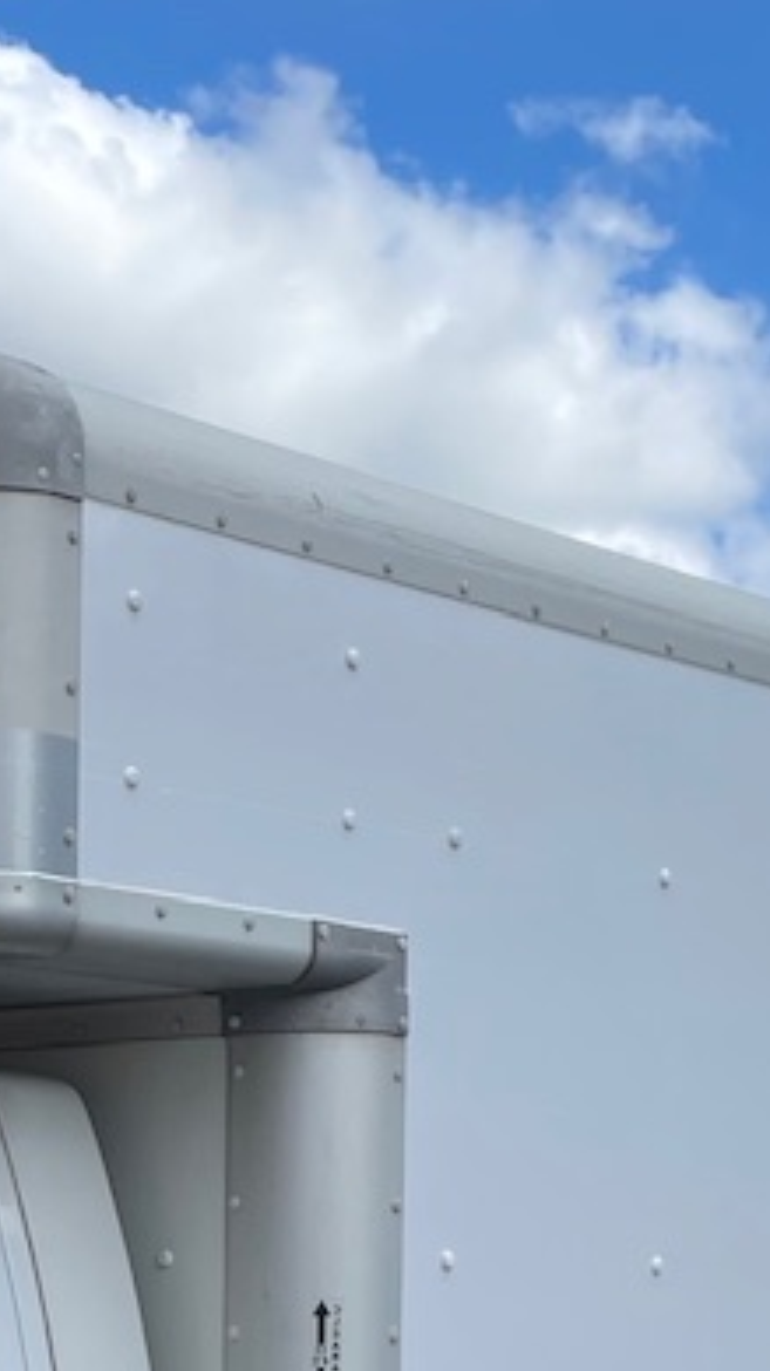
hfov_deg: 12.8
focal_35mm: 93
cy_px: 1459
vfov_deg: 21.9
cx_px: -49
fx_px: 3380
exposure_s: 1/4464
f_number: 1.6
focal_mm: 4.2
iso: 32
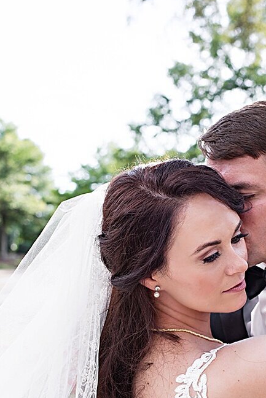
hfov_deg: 23.0
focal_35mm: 58
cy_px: 262
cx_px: 219
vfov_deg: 34.2
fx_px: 642
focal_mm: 35
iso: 80
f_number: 3.5
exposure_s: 1/500
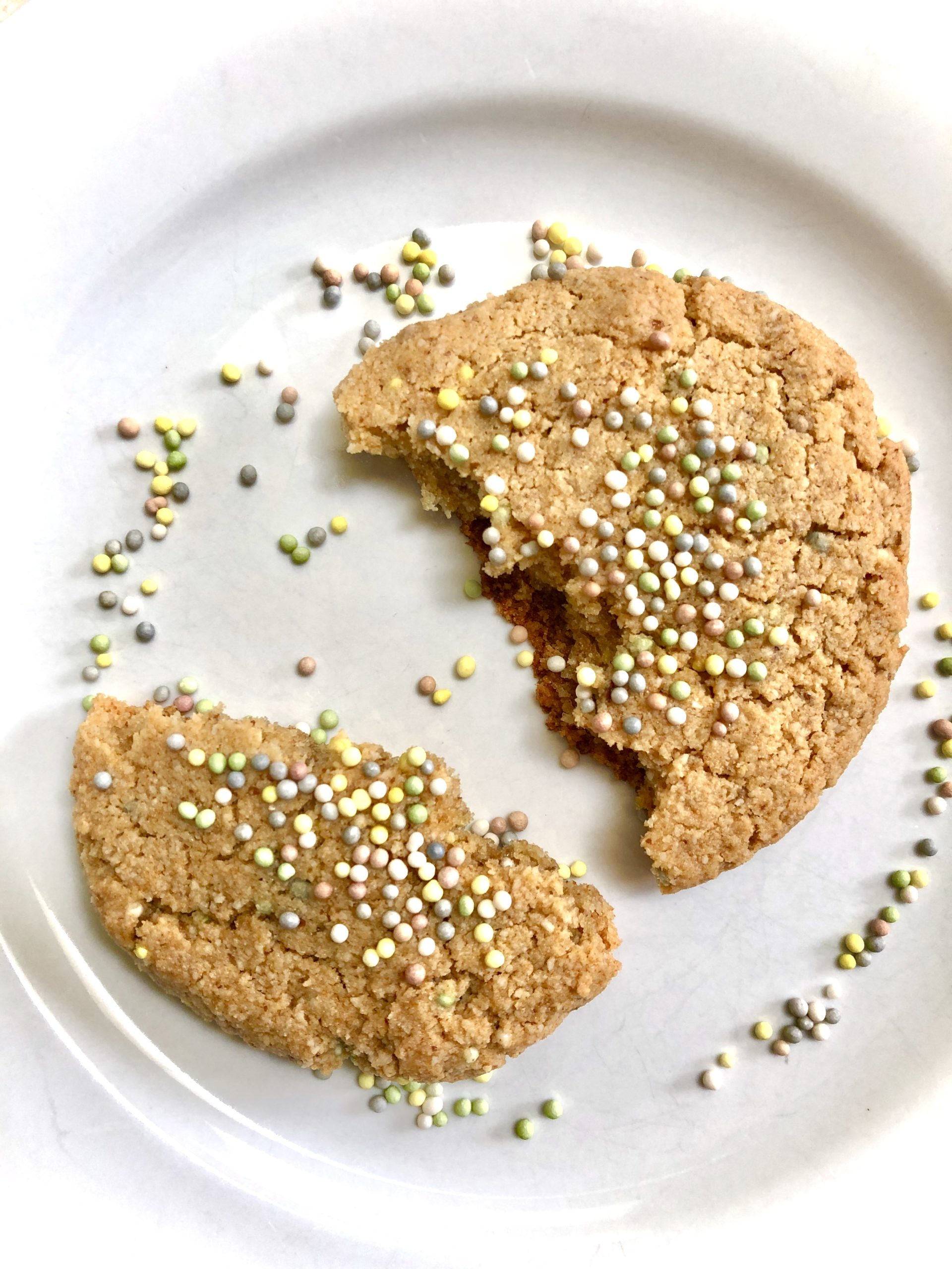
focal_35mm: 28
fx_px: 1027
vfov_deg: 63.4
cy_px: 634
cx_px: 476
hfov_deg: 49.7
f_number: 1.8
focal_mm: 3.99
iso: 20
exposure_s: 1/40
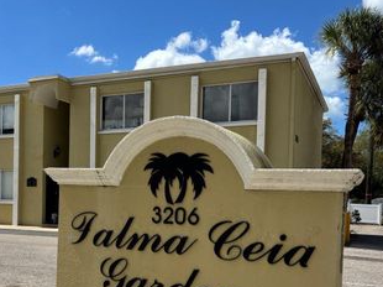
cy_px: 208
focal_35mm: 42
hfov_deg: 44.2
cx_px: 127
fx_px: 464
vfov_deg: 33.7
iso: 50
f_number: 1.6
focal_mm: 5.96
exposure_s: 1/4425
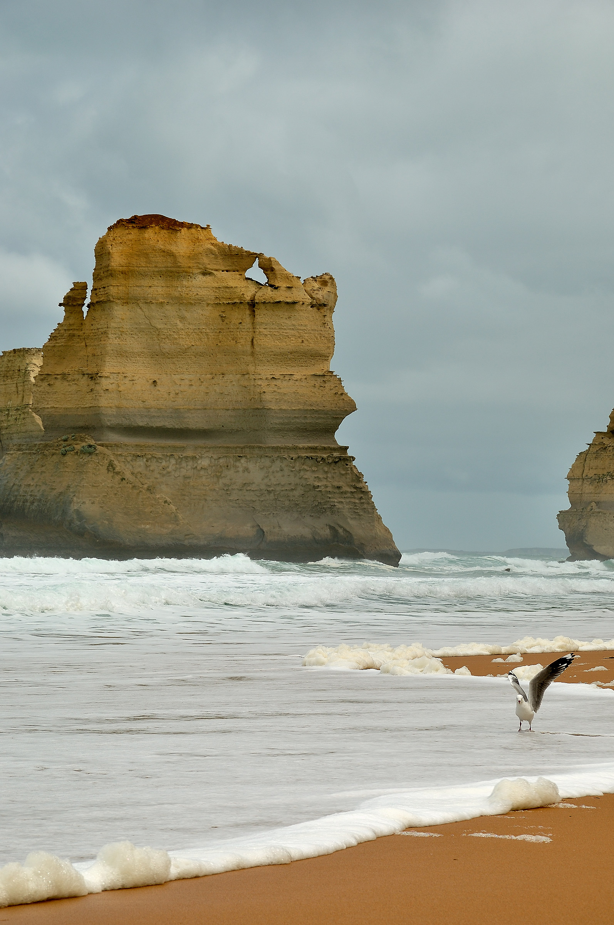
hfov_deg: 11.4
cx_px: 307
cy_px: 462
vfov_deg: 17.1
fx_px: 3078
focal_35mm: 120
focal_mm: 80
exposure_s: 1/160
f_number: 13
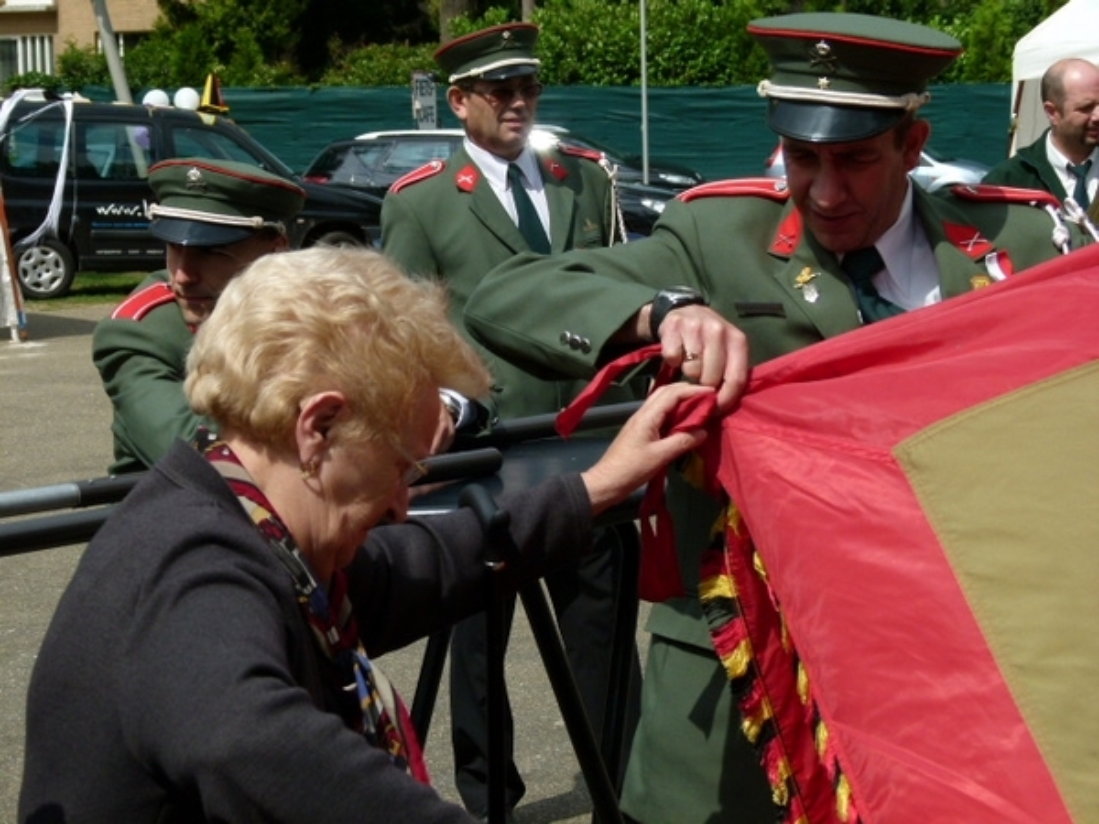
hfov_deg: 22.3
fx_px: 2794
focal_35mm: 88
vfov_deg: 16.8
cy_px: 412
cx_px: 550
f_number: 4
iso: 100
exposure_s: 1/1300
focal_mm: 15.8
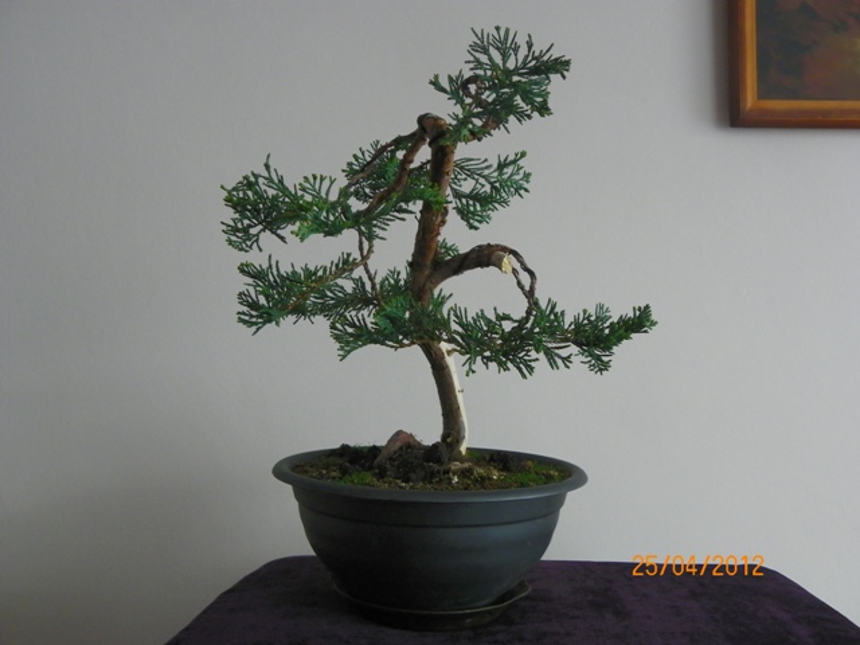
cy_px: 322
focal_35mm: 32
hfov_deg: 56.8
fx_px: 795
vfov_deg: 44.2
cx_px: 430
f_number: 2.8
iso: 160
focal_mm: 5.7
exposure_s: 1/30
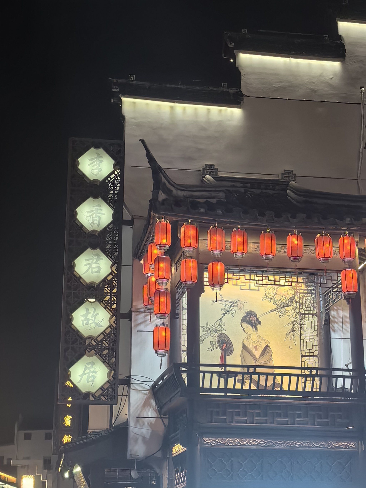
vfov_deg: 25.7
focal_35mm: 76
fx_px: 1071
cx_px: 183
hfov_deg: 19.4
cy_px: 244
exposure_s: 1/100
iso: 100
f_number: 2
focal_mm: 6.35
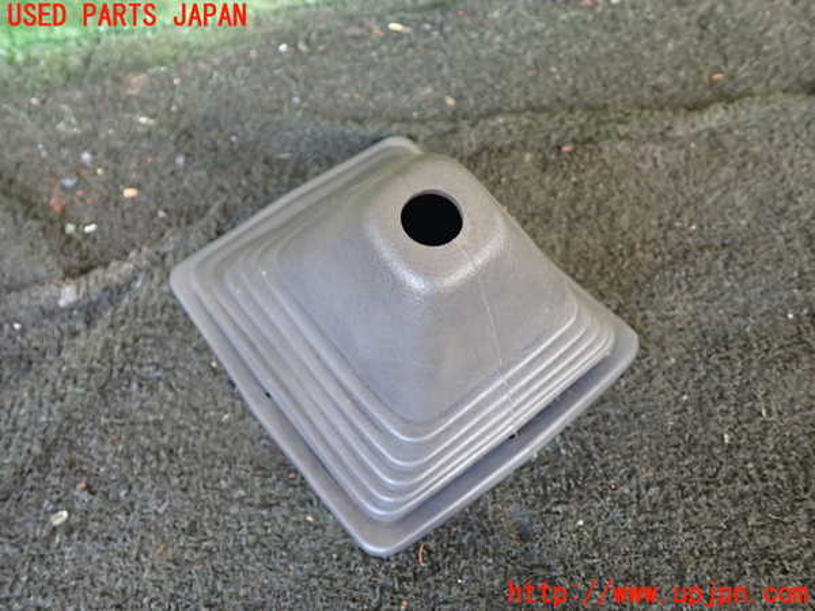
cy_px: 306
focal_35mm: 30
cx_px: 408
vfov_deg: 46.8
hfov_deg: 60.0
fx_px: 706
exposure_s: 1/30
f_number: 2.3
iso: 320
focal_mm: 5.4
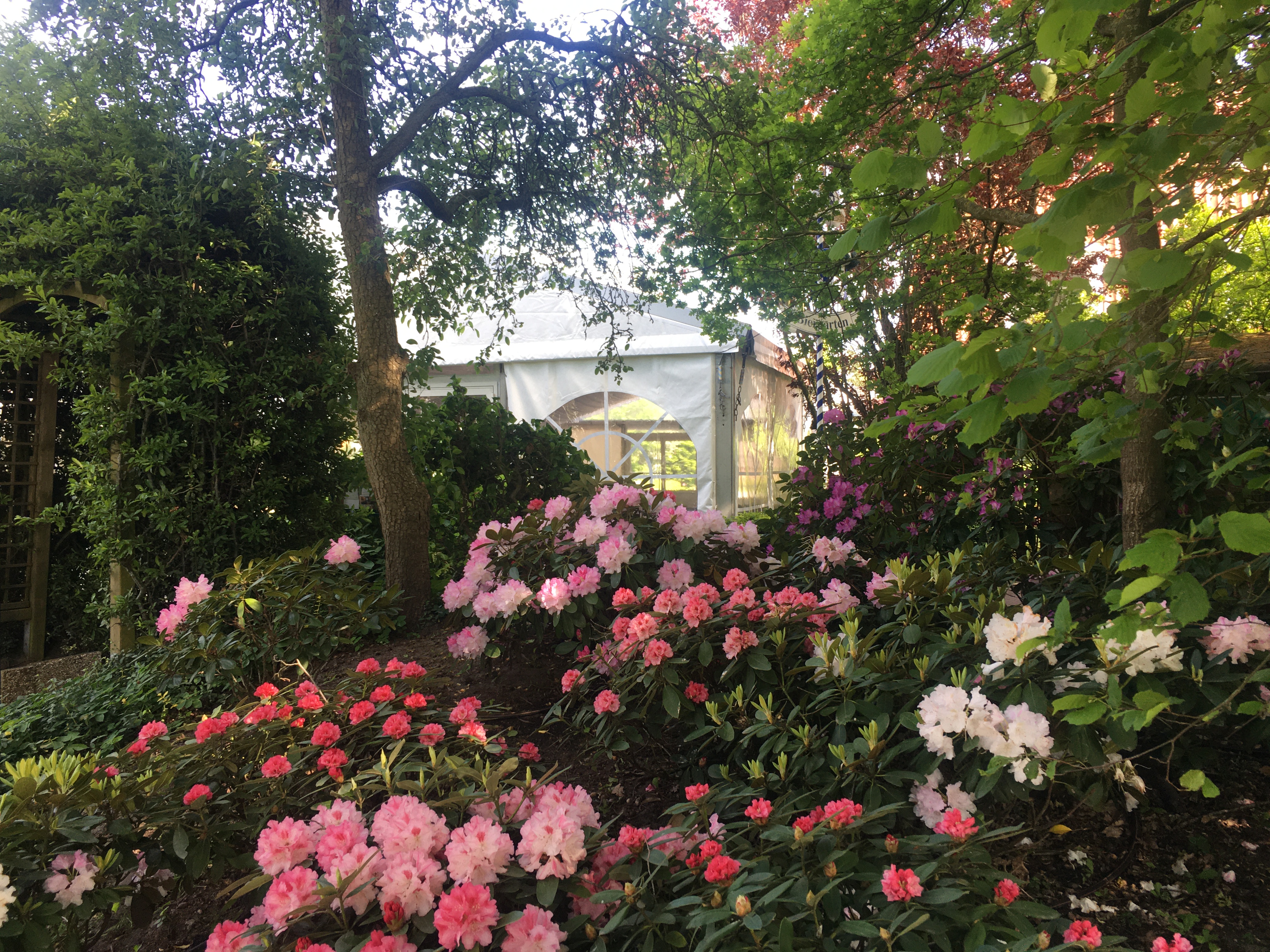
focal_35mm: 29
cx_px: 635
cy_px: 476
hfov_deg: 61.7
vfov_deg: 48.2
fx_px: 1064
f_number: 2.2
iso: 32
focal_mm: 4.15
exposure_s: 1/100
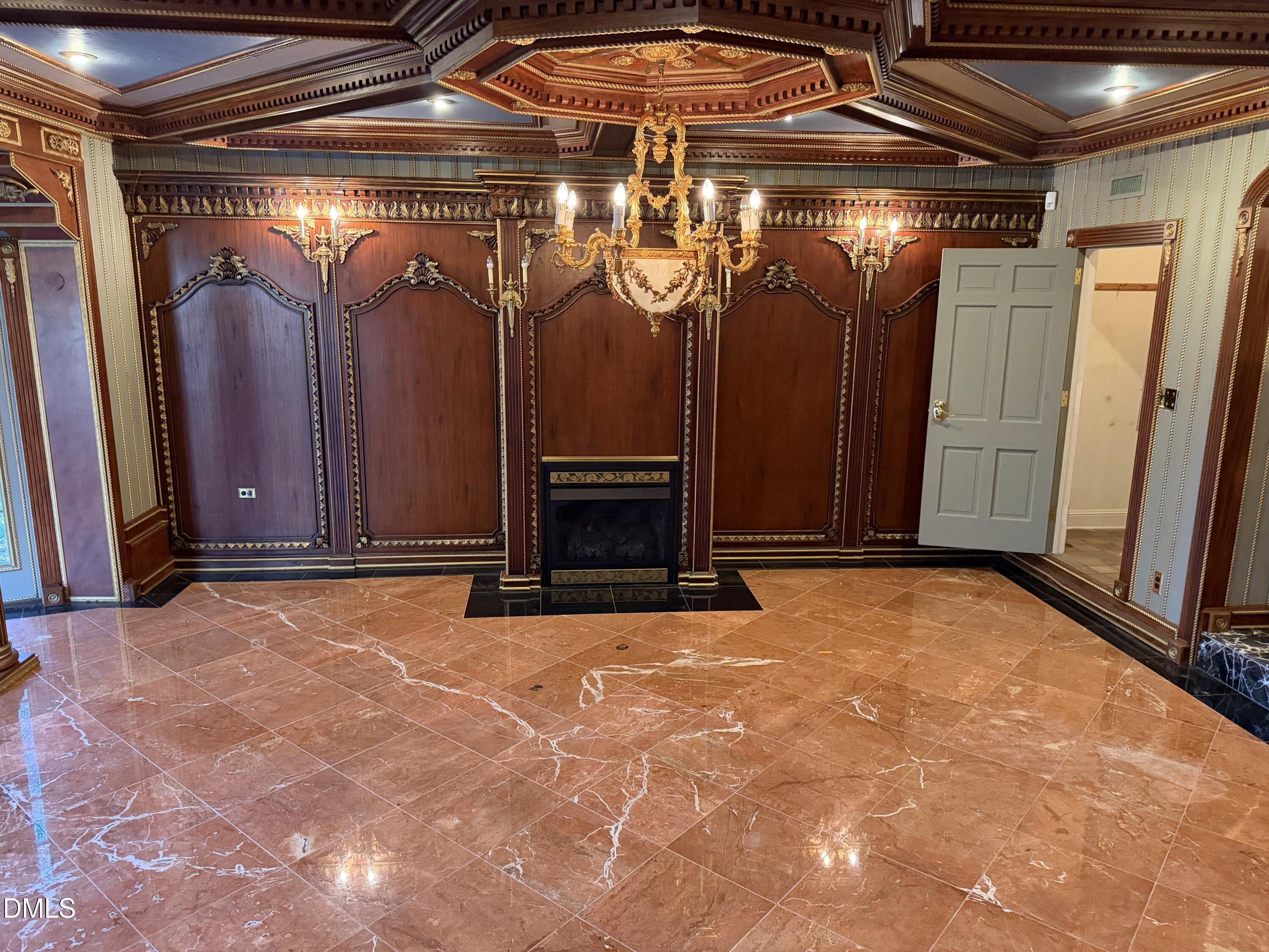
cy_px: 476
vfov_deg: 56.8
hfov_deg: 71.6
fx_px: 880
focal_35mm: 24
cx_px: 634
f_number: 1.78
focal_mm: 6.76
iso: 800
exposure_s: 1/60
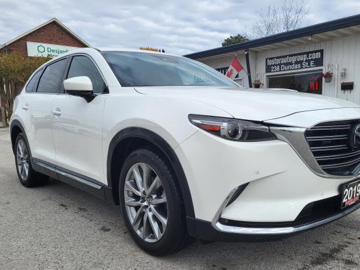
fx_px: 322
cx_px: 197
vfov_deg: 45.4
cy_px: 147
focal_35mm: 31
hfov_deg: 58.2
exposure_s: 1/1336
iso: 40
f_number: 1.8
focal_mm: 5.4
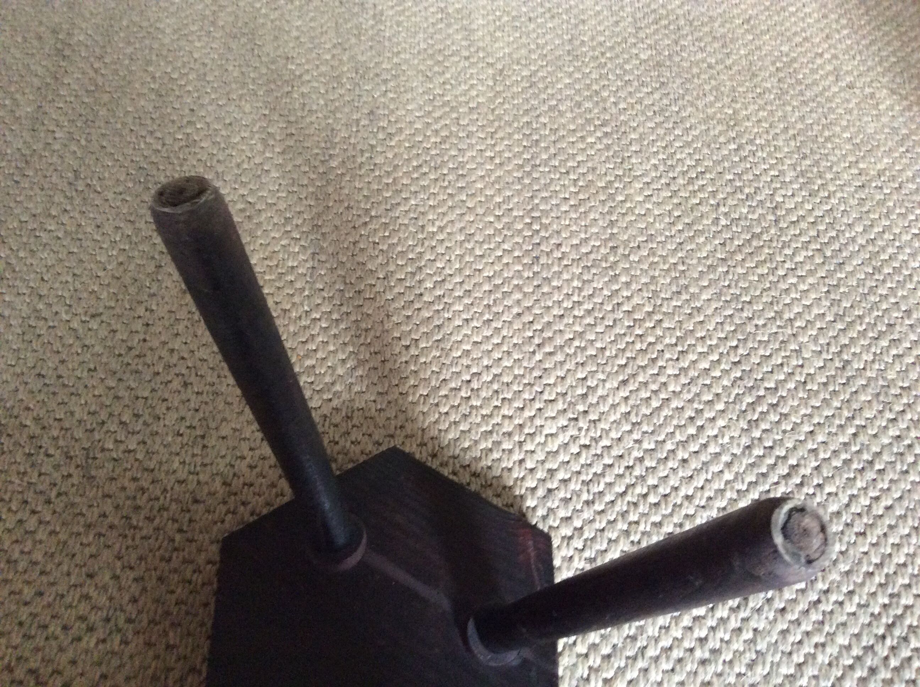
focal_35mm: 32
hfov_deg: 56.9
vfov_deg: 44.1
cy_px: 344
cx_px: 460
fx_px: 849
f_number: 2.4
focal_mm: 3.3
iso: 250
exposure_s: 1/25
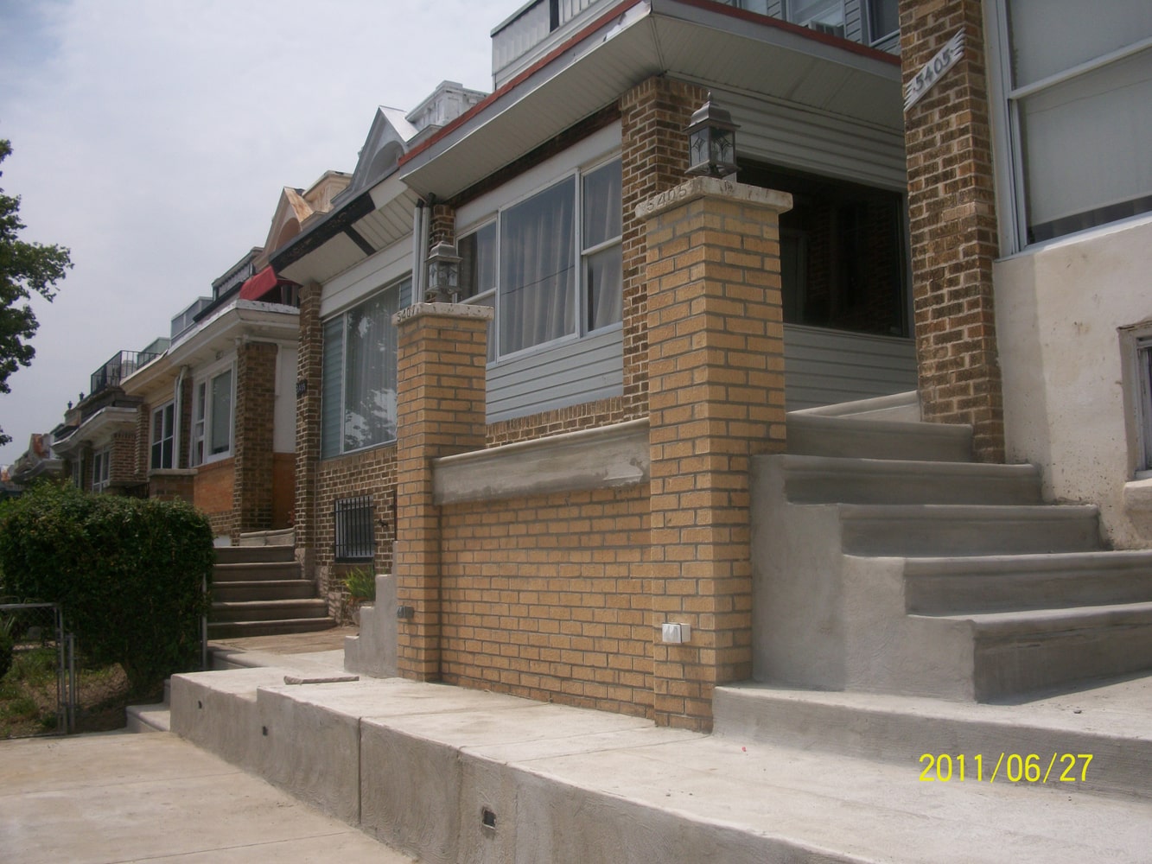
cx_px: 576
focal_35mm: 35
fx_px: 1165
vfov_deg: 40.7
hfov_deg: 52.6
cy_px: 432
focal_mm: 6.3
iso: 80
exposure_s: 1/800
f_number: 5.6
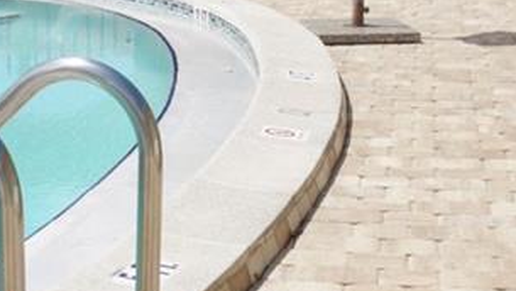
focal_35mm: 132
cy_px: -29
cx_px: 289
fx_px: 1804
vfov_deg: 9.1
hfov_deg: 16.3
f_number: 14
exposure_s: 1/125
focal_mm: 25
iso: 100
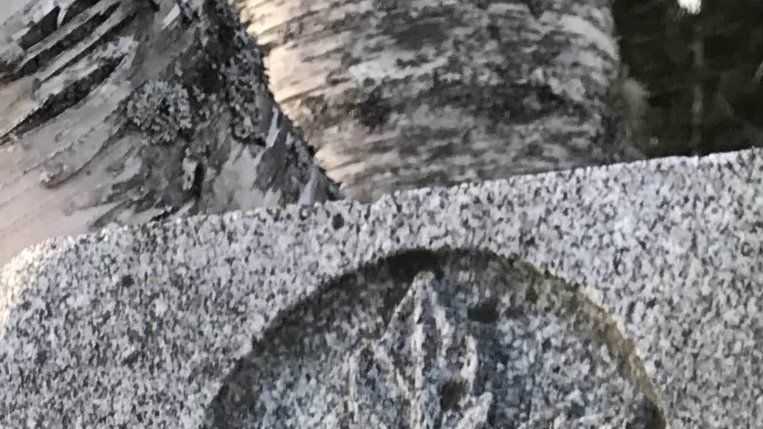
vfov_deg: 8.5
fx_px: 2407
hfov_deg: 18.0
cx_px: 351
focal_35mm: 119
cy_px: 1291
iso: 32
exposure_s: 1/95
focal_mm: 3.99
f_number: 1.8
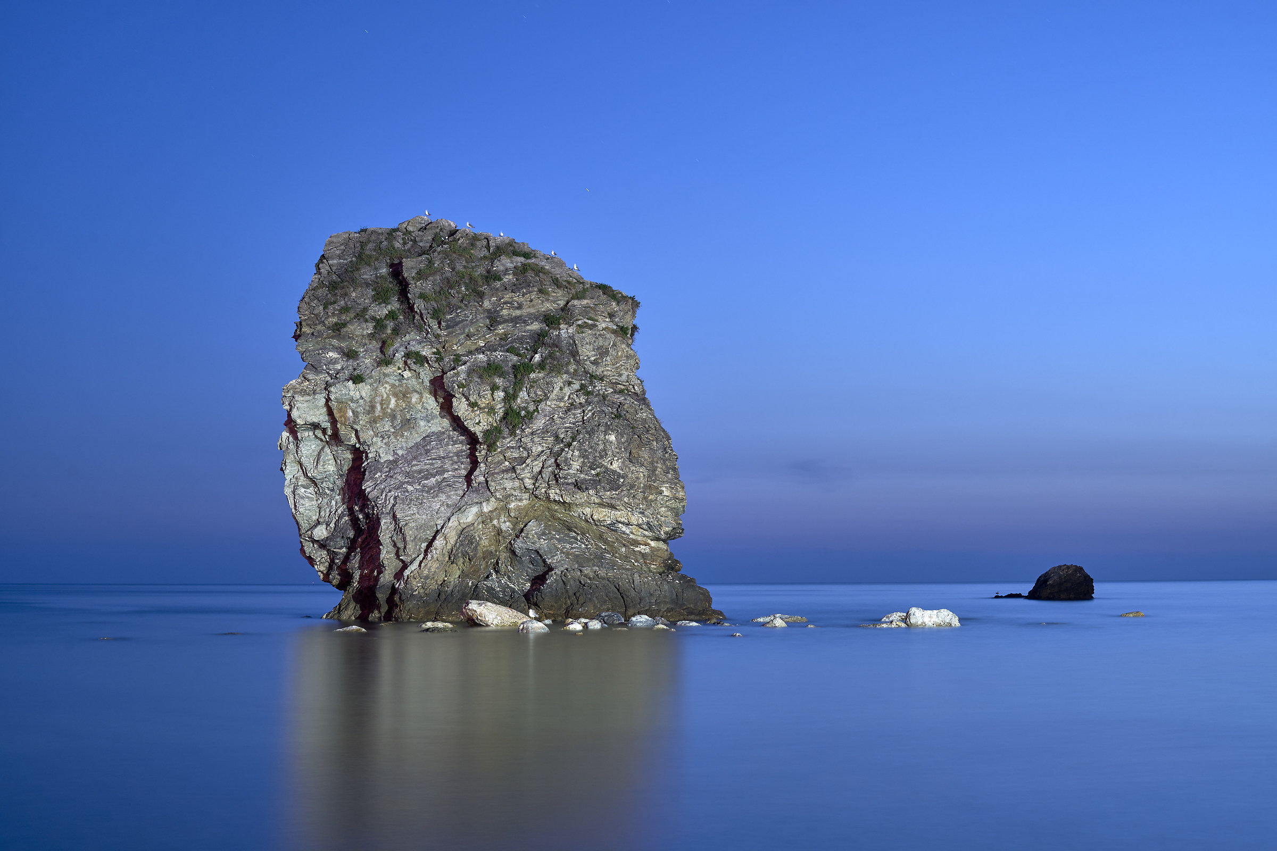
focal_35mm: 50
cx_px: 638
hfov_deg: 39.6
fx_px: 1773
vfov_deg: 27.0
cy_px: 426
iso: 100
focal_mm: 50
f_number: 11
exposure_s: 25
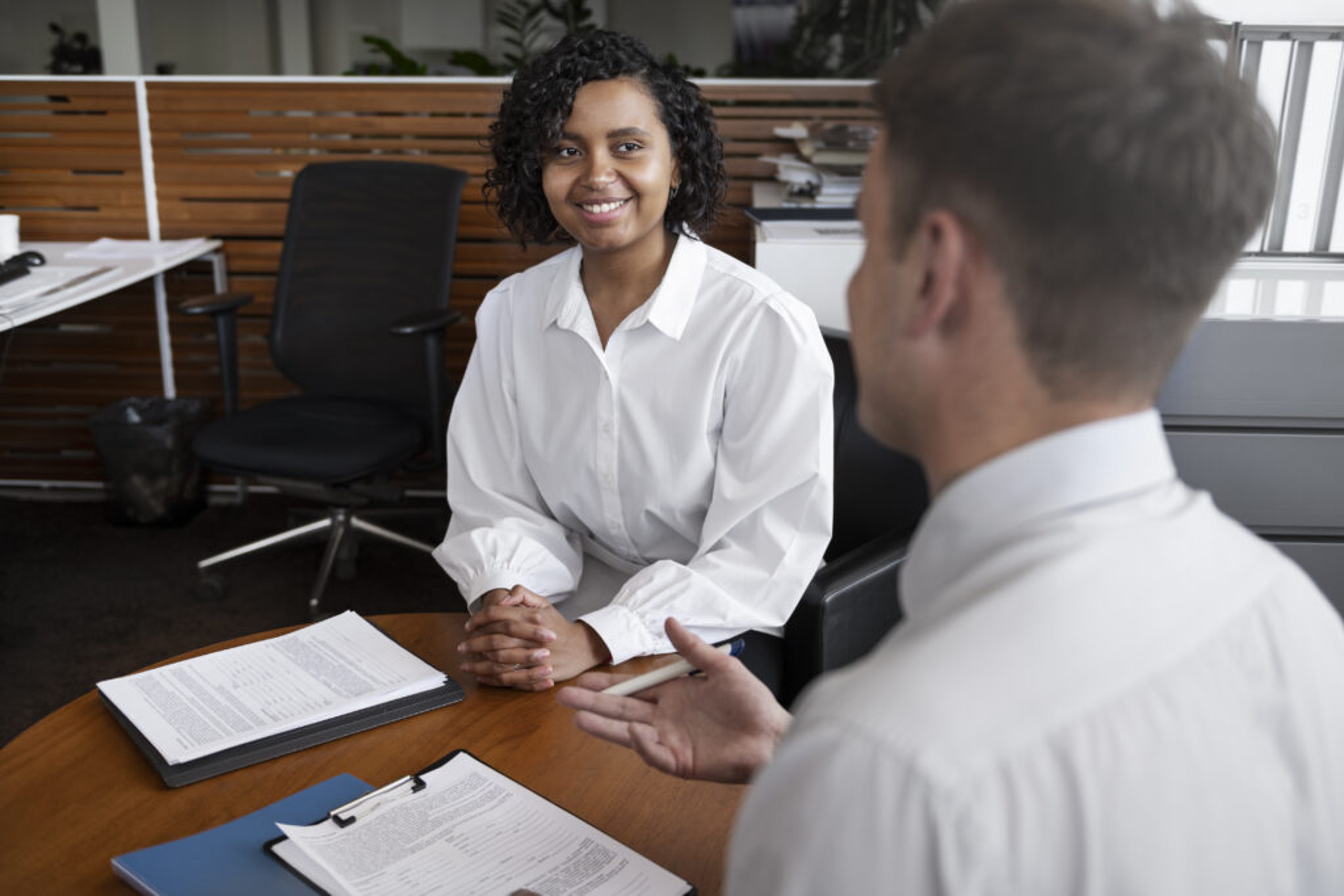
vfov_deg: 37.9
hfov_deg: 54.4
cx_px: 672
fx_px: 1307
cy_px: 448
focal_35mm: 35
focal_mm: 35
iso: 160
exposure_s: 1/100
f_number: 2.8
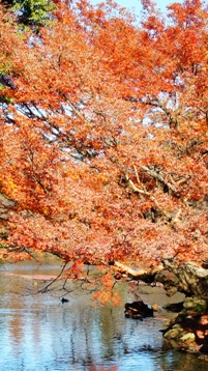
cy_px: 236
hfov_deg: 13.8
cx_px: 183
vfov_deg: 24.4
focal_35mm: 87
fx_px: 854
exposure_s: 1/40
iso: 125
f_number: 10
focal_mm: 24
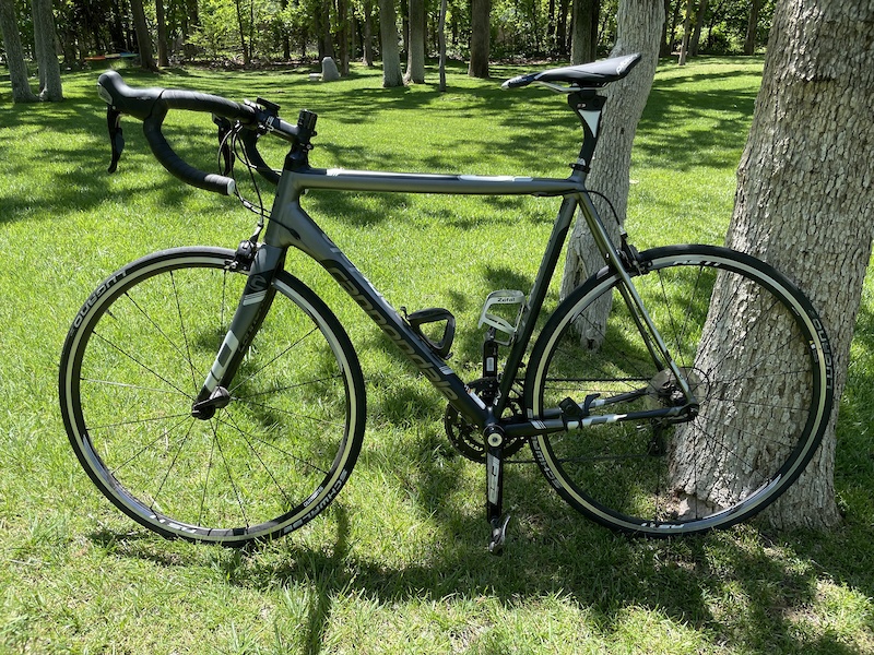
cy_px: 328
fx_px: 656
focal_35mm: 26
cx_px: 437
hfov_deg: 67.3
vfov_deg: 53.1
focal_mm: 4.2
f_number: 1.6
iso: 32
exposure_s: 1/785
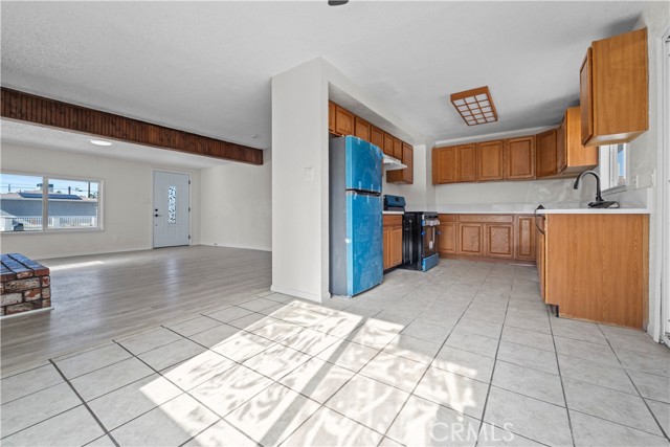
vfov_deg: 81.2
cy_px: 224
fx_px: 261
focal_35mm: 14
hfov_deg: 104.2
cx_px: 335
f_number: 9
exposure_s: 1/60
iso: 1000
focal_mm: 14
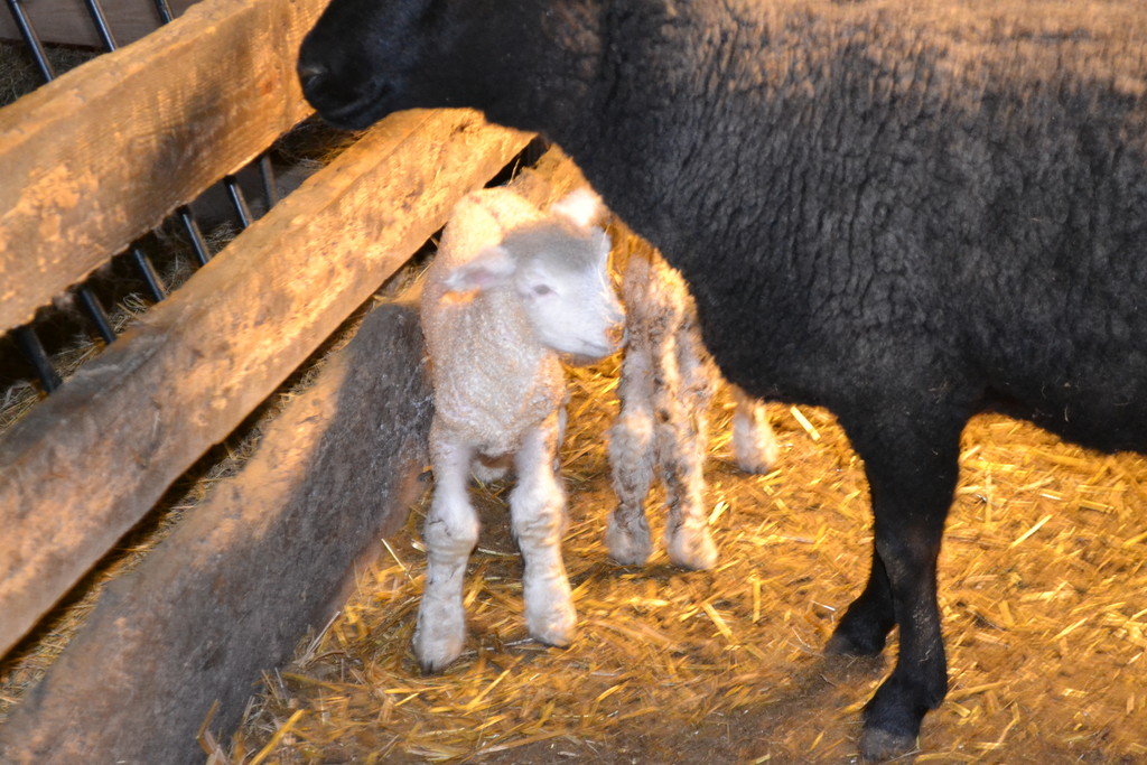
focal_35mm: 66
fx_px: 2103
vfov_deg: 20.6
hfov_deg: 30.5
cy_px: 382
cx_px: 574
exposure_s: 1/6
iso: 3200
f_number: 5.3
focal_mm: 44
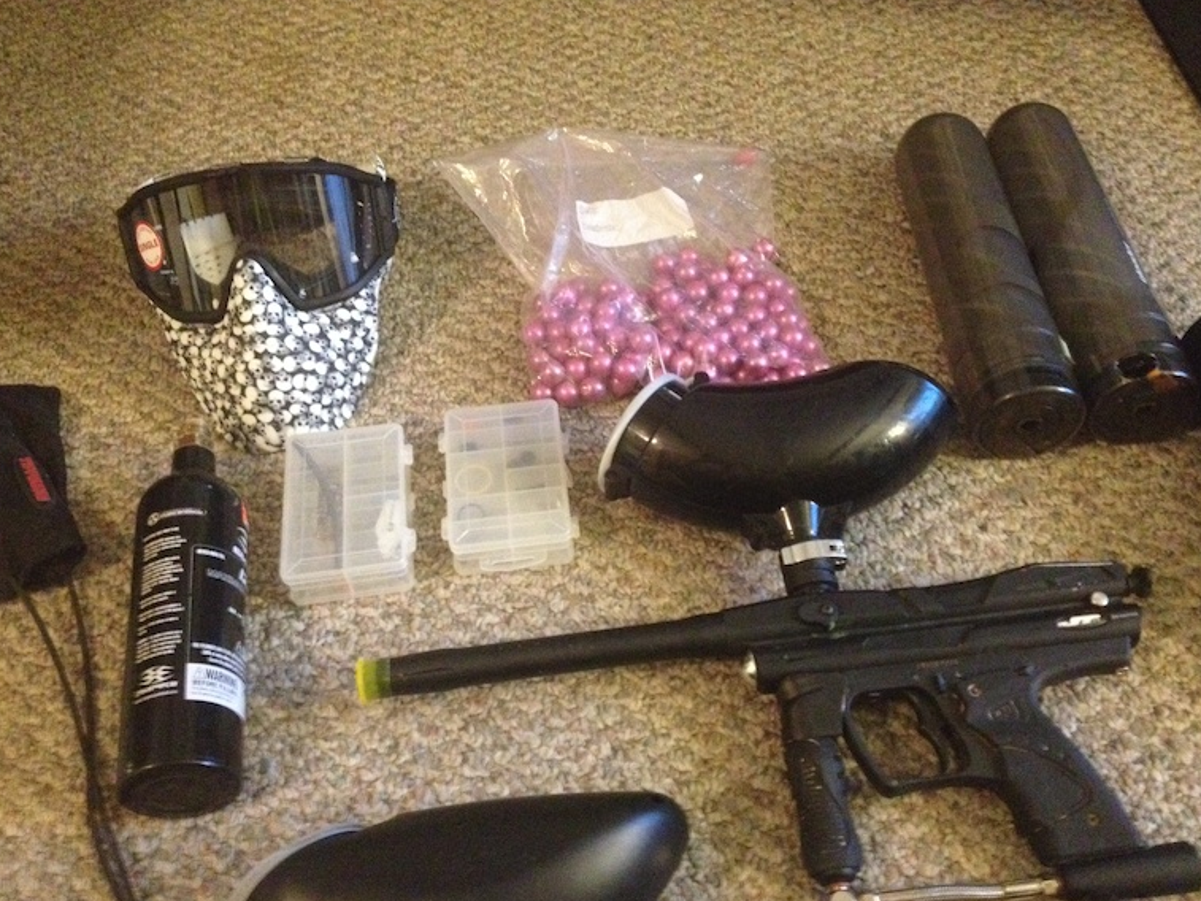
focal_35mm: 37
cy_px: 471
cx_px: 584
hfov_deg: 50.1
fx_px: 1284
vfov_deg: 38.7
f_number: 2.4
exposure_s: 1/15
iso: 800
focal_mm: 4.28
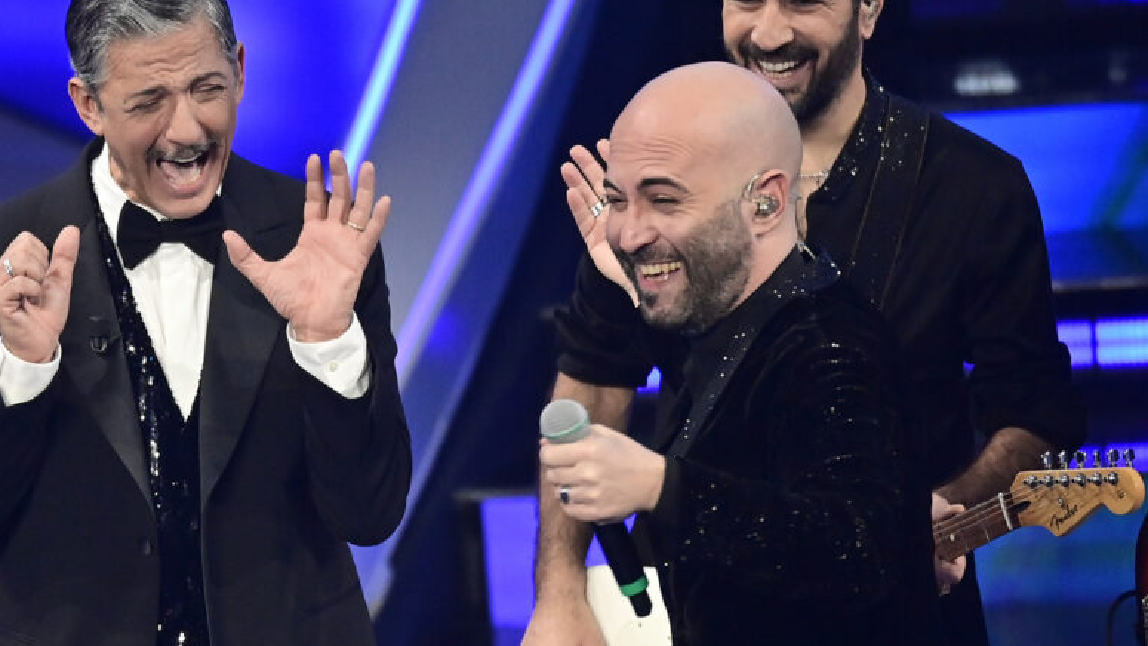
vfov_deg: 2.9
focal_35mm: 415
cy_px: 390
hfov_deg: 5.2
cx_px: 453
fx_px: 12633
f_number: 3.2
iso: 4000
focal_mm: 300
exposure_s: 1/500
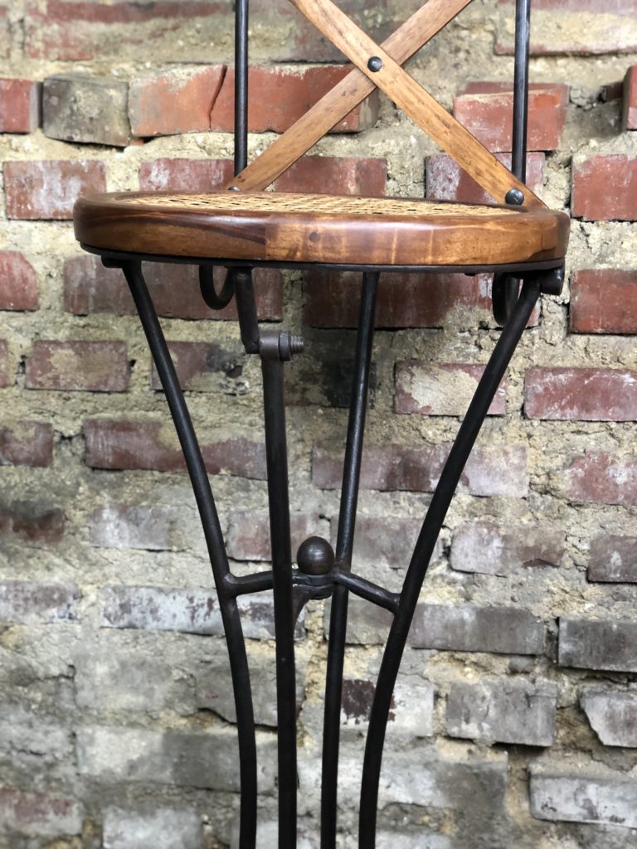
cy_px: 424
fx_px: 1276
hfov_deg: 28.0
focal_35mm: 52
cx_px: 318
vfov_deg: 36.8
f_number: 2.4
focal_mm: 6
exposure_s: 1/33
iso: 100
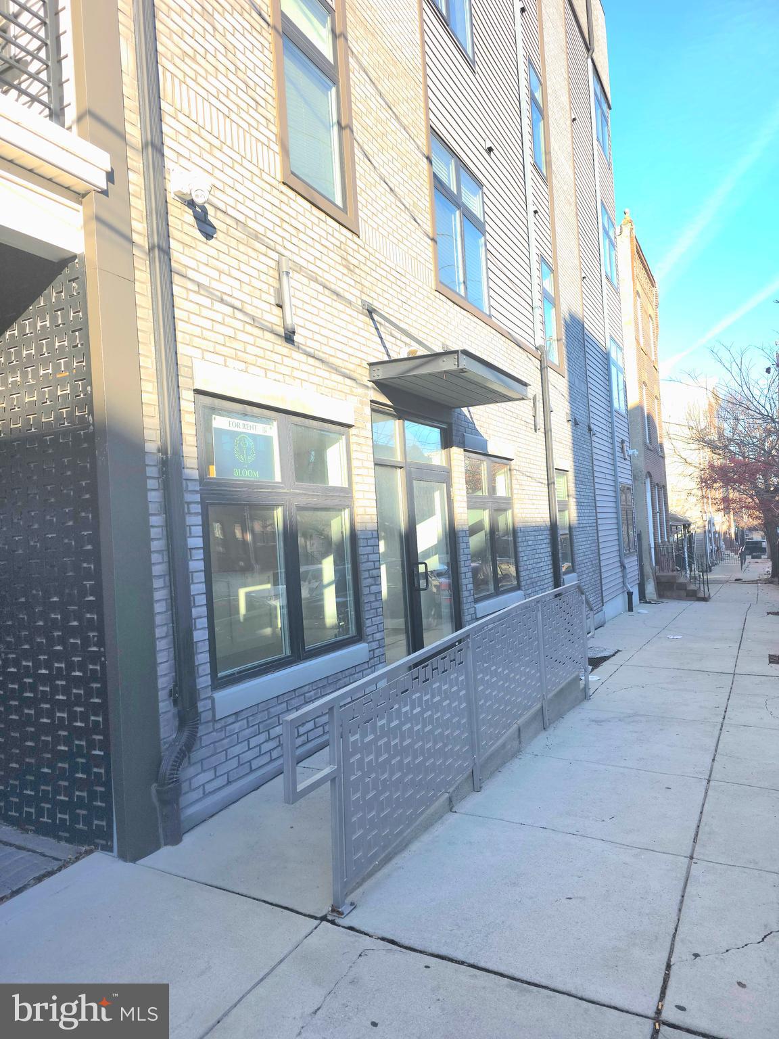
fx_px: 690
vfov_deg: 73.9
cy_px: 520
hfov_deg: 58.9
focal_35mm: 23
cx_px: 390
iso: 12
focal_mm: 6.3
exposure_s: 1/179
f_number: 1.7
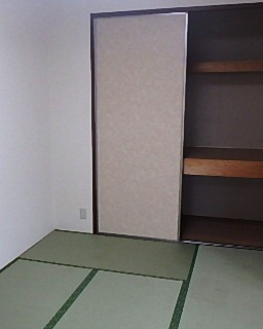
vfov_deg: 44.5
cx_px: 99
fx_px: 399
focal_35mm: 41
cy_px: 202
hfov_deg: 36.3
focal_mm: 3.7
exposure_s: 1/30
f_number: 3.5
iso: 320
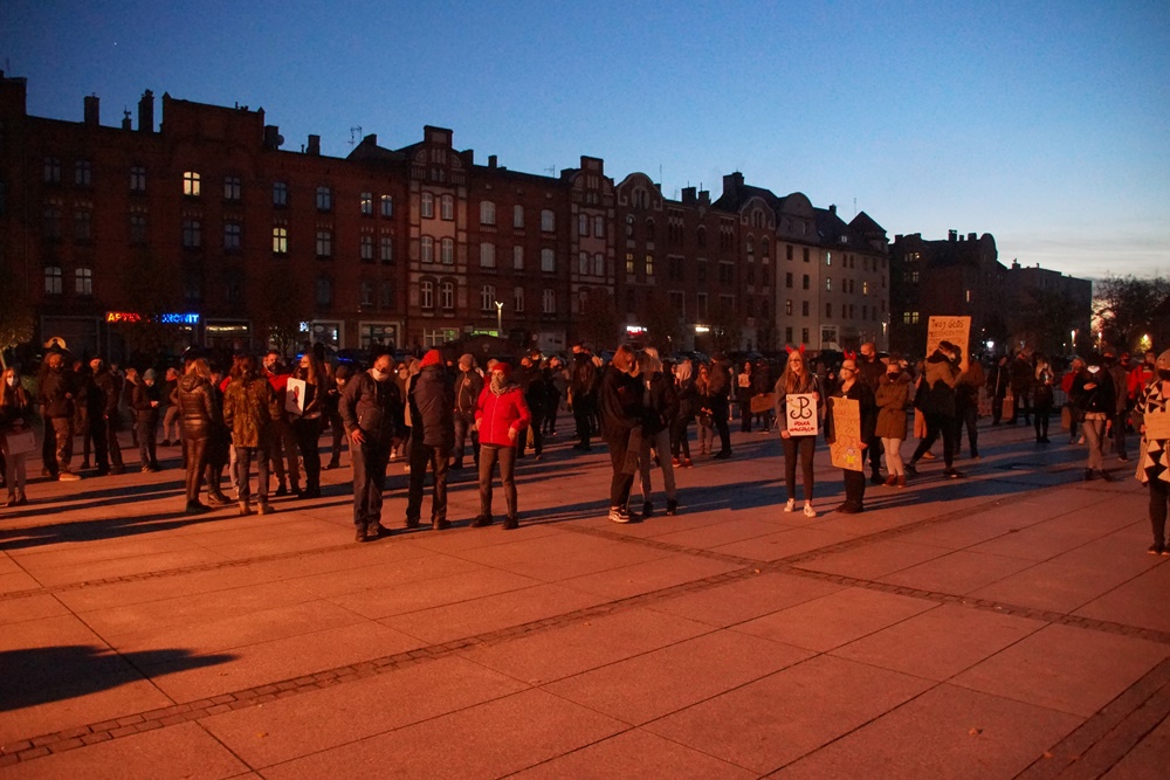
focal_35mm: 27
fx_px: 878
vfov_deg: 47.9
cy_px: 390
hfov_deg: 67.4
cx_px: 585
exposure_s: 1/60
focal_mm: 18
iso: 6400
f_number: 4
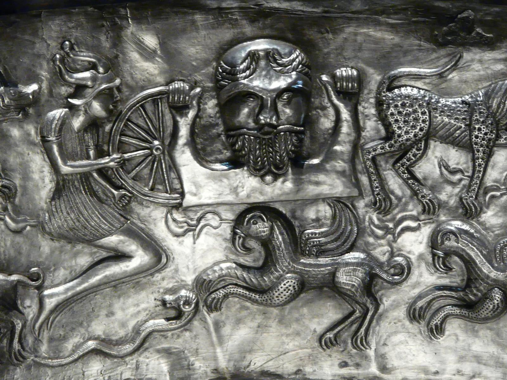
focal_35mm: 179
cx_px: 254
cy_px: 190
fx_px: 2622
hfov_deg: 11.0
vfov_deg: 8.3
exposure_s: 1/10
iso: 400
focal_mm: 29.4
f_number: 3.6
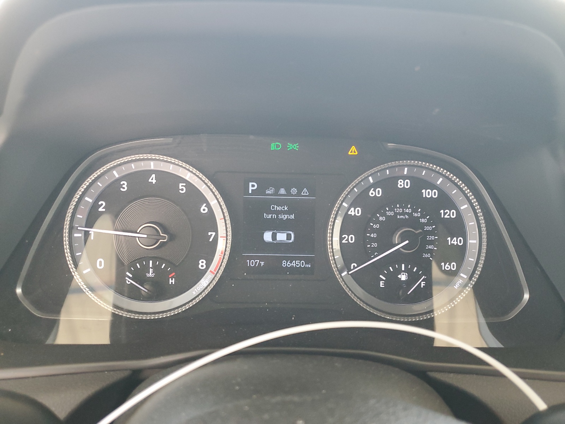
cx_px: 282
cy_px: 212
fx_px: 424
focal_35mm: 26
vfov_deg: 53.1
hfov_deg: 67.3
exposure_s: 1/50
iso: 199
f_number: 1.5
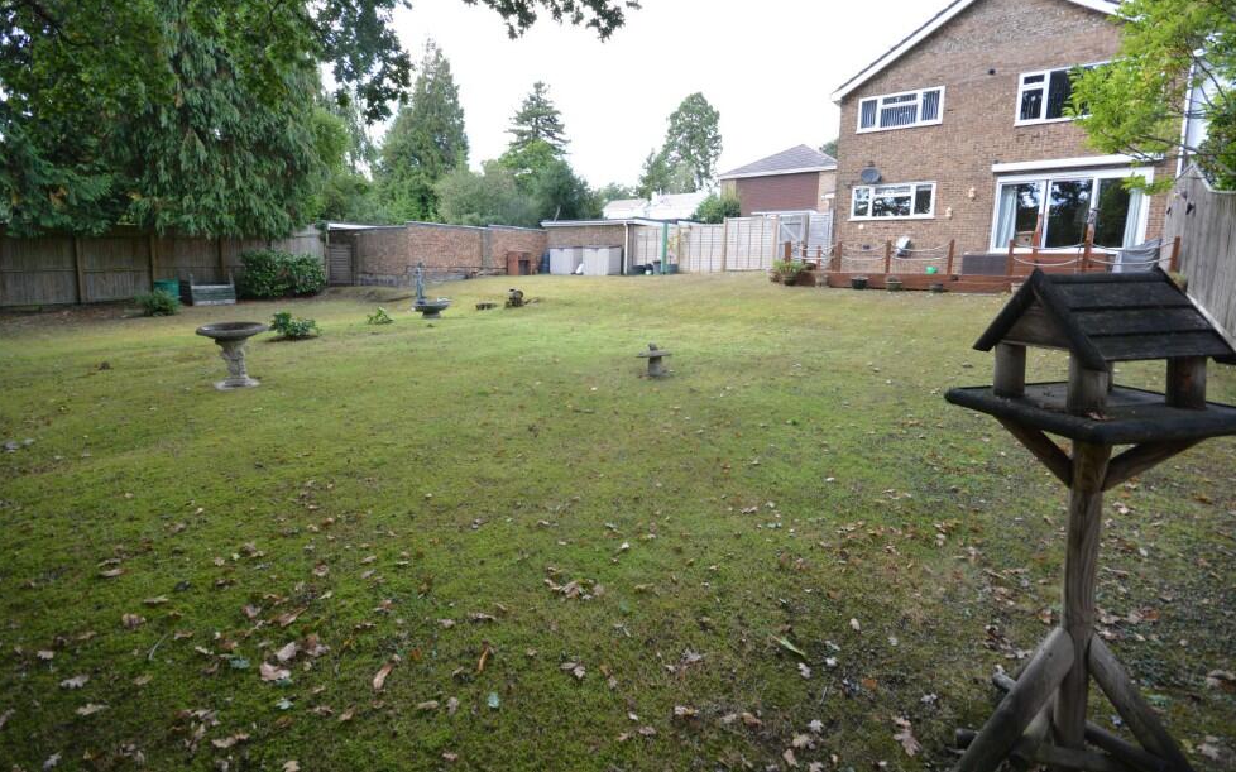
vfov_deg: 71.0
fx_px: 539
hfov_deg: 97.8
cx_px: 639
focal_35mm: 16
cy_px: 342
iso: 400
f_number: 8
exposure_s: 1/100
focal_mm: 10
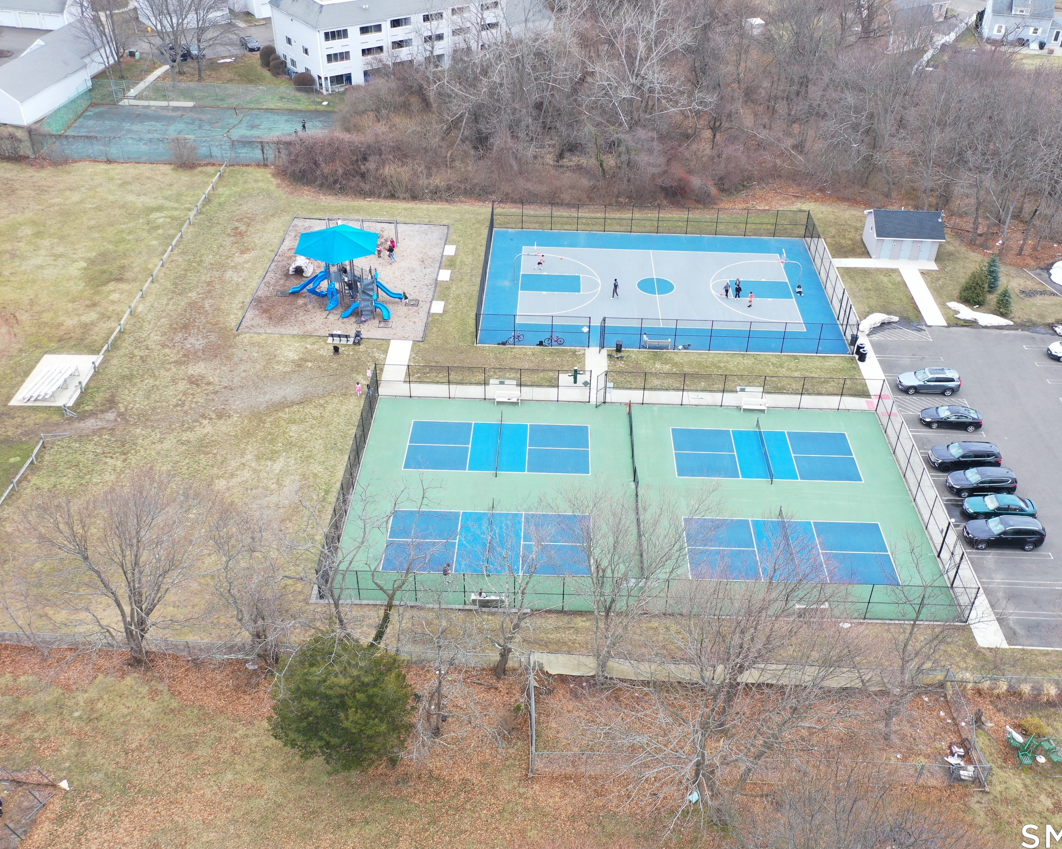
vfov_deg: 45.8
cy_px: 427
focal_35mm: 32
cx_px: 567
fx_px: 1006
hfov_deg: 55.6
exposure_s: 1/50
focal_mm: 10.26
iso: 100
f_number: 3.2
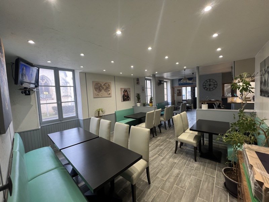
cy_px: 101
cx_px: 134
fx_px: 101
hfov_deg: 106.2
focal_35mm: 13
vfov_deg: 89.9
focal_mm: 1.57
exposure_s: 1/100
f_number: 1.8
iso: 200
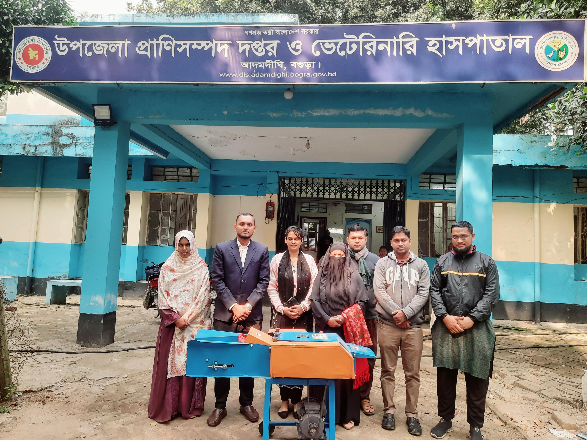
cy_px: 220
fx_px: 424
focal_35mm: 25
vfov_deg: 54.9
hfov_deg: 69.4
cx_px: 294
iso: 32
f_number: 2
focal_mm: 4.6
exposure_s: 1/50
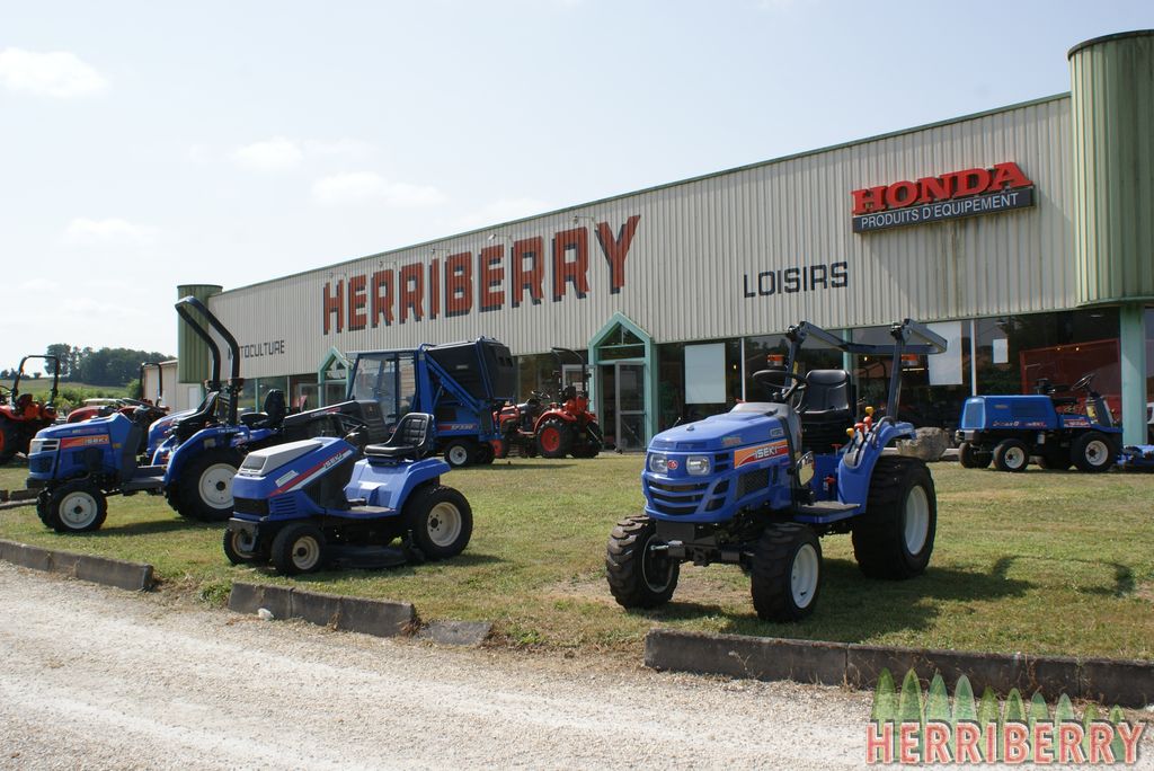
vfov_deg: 34.3
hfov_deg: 49.5
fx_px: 1251
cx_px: 577
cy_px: 386
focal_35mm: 39
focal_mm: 26
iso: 100
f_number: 11
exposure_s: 1/125
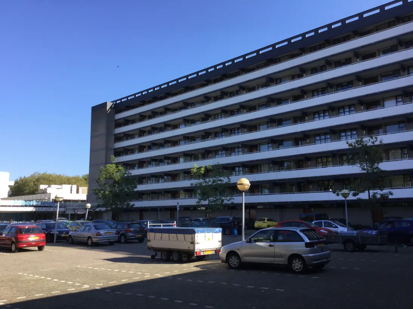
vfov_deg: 45.4
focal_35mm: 31
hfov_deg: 58.4
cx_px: 206
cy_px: 154
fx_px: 370
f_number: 2.4
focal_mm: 3.3
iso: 25
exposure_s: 1/509
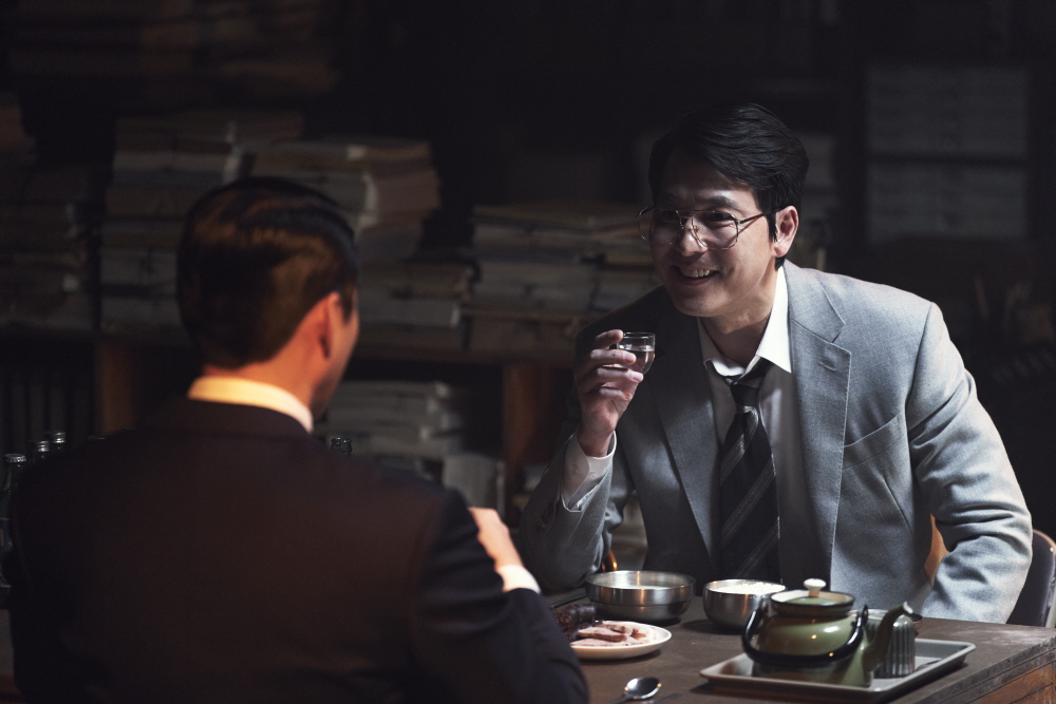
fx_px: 3960
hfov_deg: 15.2
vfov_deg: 10.2
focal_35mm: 135
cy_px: 352
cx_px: 528
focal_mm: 135
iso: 3200
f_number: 2.8
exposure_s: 1/200
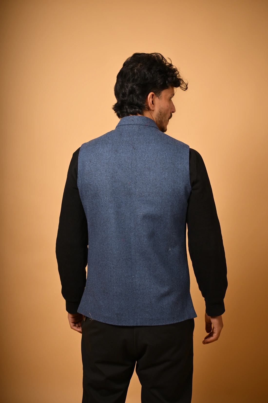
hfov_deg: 27.0
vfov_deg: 39.6
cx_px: 134
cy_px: 202
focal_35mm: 50
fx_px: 558
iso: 200
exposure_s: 1/1250
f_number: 2.2
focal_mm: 50
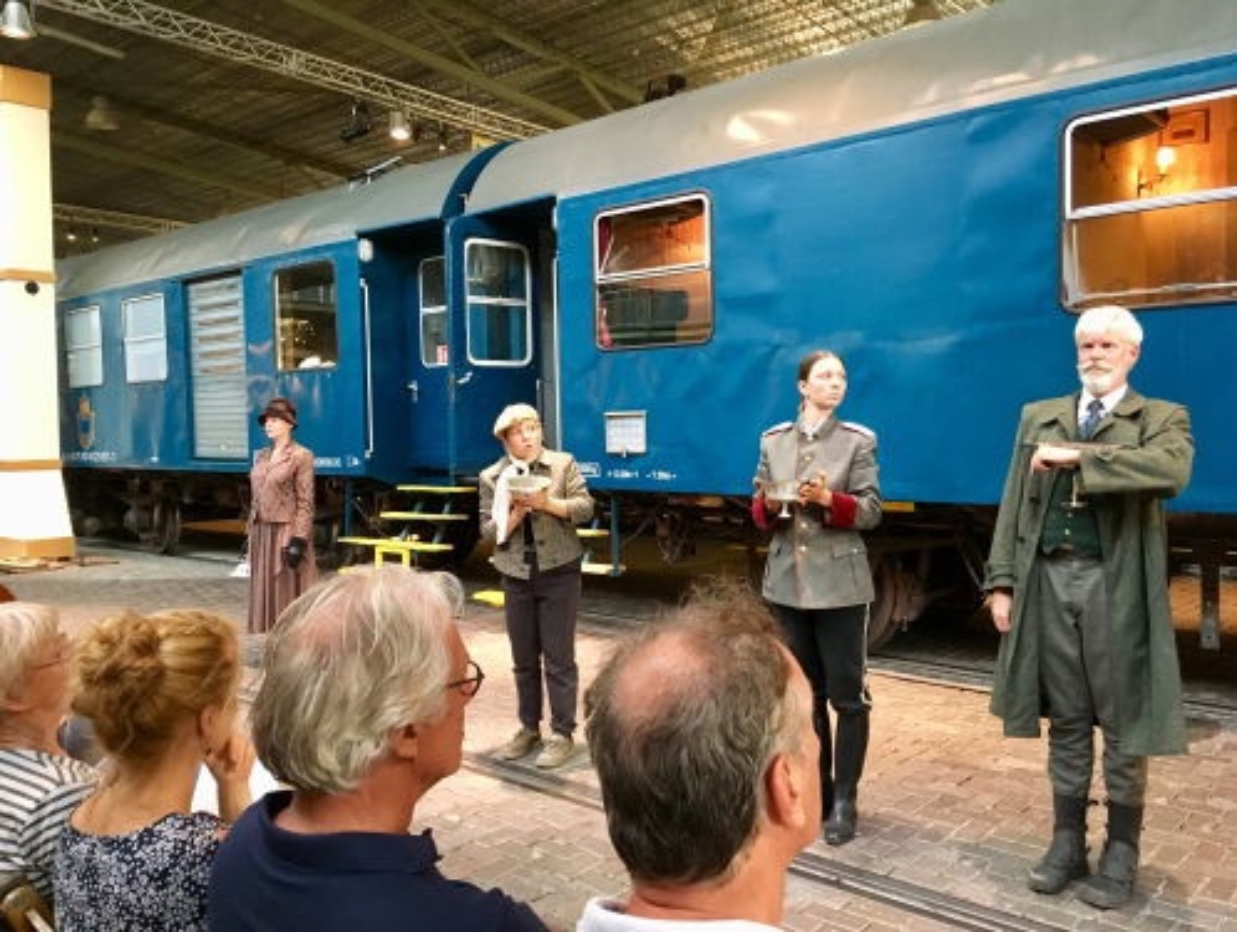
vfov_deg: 48.3
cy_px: 466
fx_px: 1038
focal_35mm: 29
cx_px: 618
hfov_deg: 61.6
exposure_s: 1/25
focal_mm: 4.15
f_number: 2.2
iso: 200
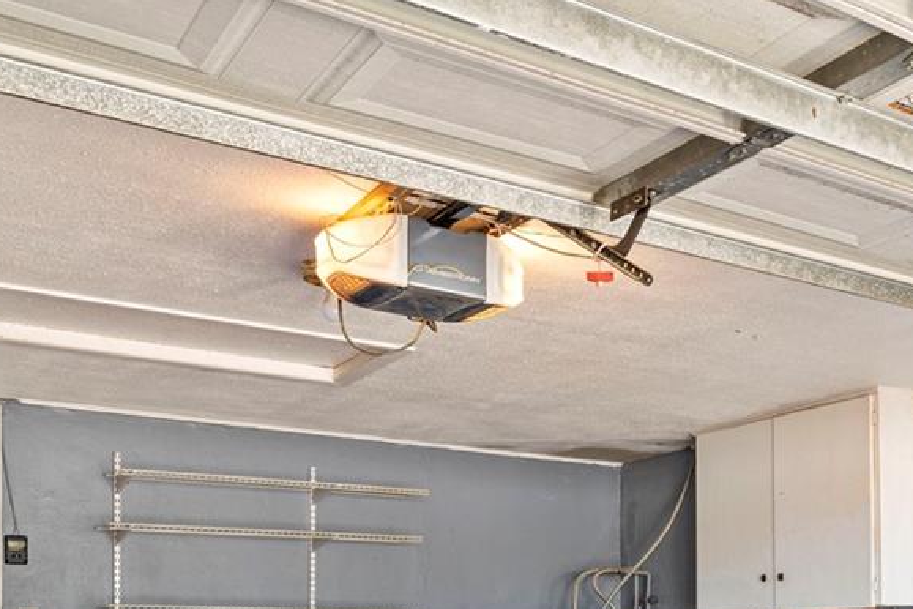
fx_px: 1192
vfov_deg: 26.2
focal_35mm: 47
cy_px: 686
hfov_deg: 37.5
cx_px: 911
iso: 250
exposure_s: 1.3
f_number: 8
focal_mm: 17
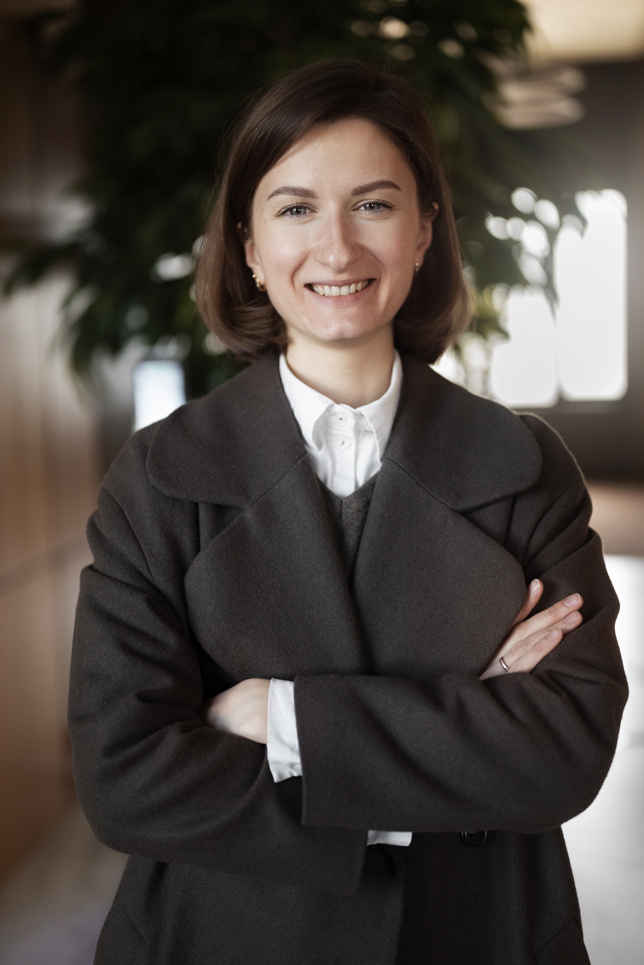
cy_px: 482
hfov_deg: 27.0
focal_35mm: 50
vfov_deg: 39.6
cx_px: 322
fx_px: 1340
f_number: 1.8
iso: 1000
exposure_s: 1/400
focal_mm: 50
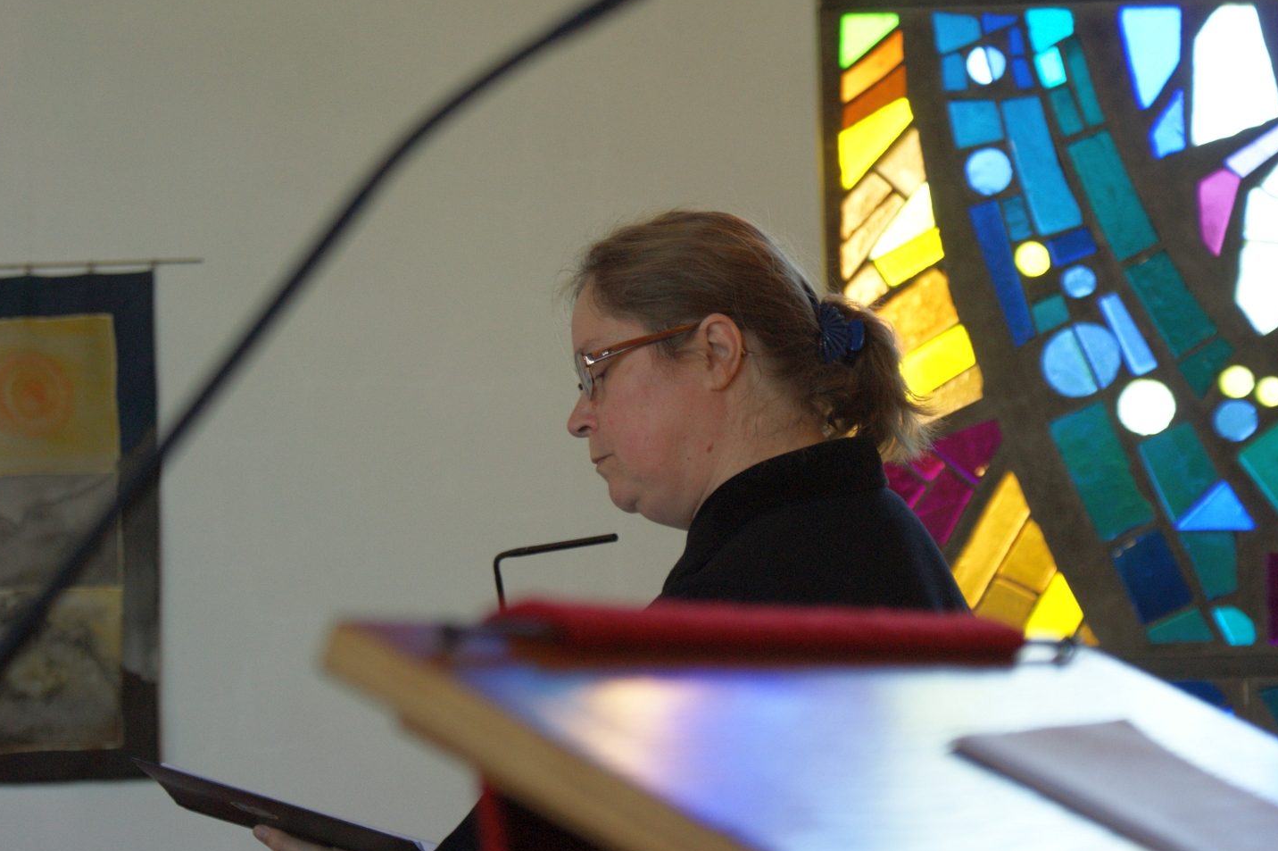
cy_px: 421
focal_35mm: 110
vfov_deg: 12.4
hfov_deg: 18.6
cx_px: 644
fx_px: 3903
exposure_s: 1/40
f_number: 5.6
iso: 400
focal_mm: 70
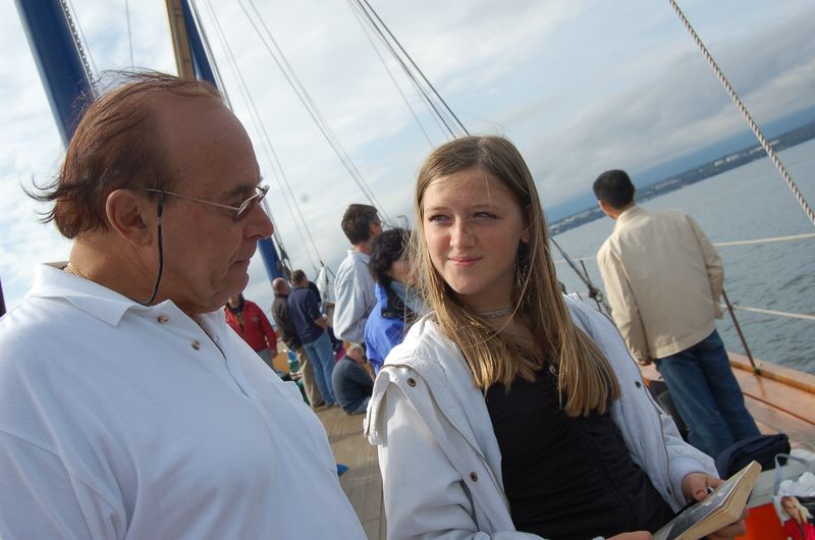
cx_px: 408
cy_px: 270
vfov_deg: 34.1
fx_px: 881
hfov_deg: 49.6
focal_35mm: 39
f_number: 10
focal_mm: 26
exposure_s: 1/320
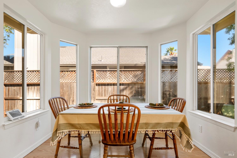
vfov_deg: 67.3
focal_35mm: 18
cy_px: 79
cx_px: 118
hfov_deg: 90.0
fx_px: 118
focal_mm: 12
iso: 250
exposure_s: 1/10
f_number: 8
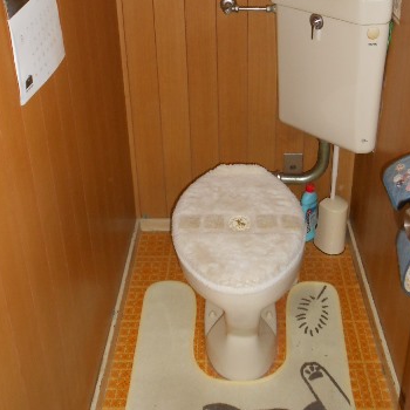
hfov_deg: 40.0
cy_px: 93
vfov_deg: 38.8
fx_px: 563
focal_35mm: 42
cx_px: 218
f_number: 3.5
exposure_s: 1/25
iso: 200
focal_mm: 4.6
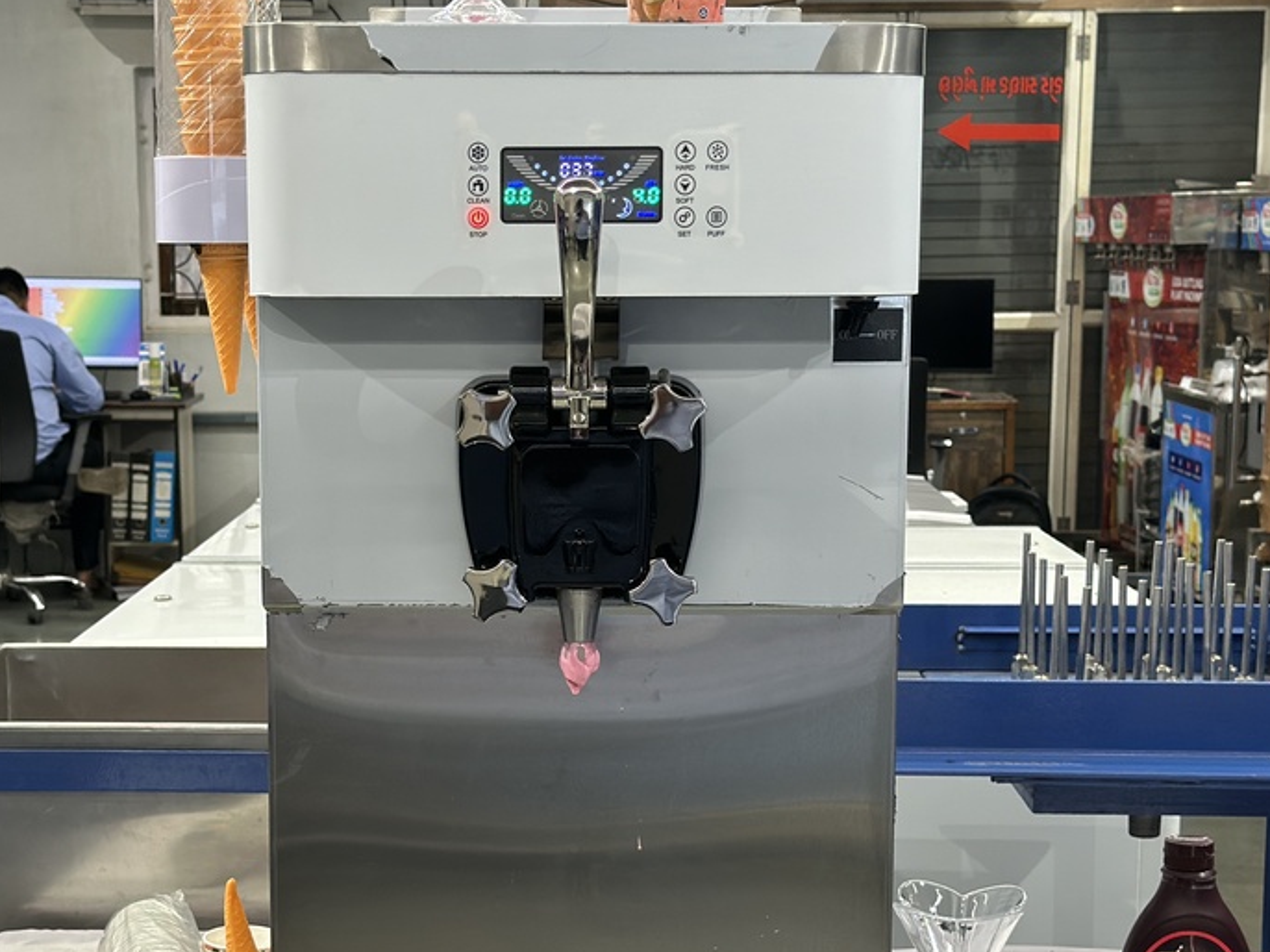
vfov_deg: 20.9
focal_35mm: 70
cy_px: 630
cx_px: 504
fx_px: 2567
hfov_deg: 27.7
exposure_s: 1/100
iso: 125
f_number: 1.78
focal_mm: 6.86
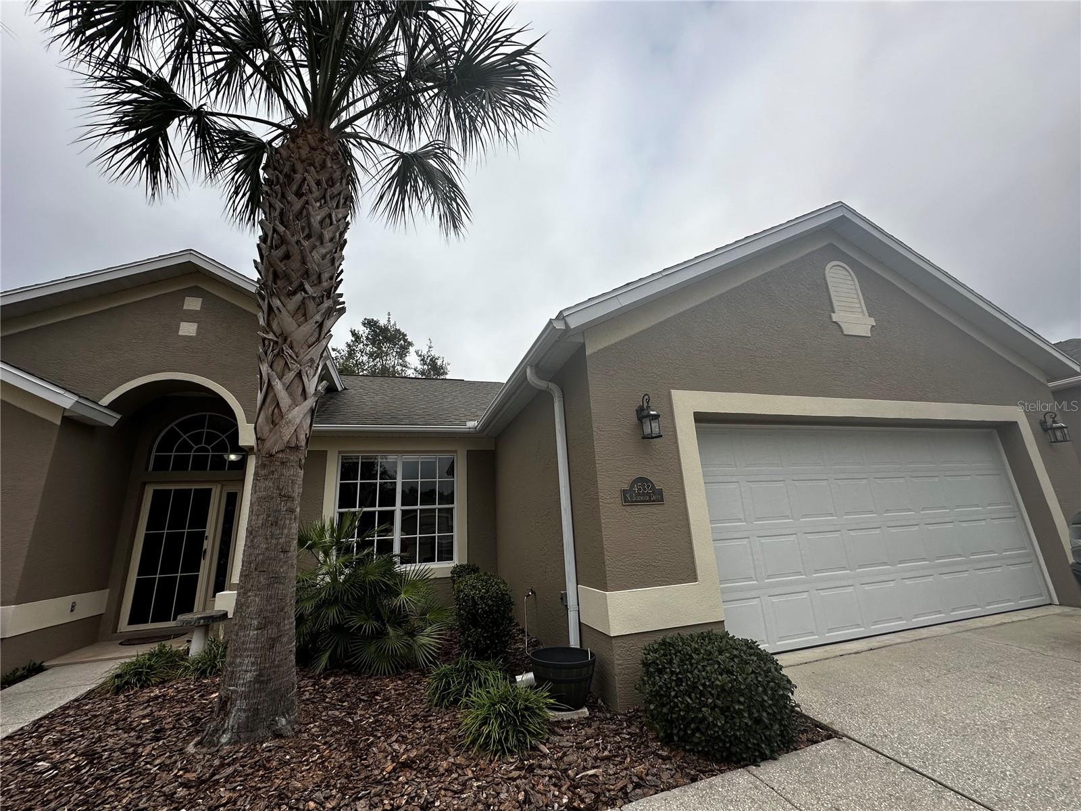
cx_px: 540
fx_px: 437
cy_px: 406
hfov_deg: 102.1
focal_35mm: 14
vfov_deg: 85.7
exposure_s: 1/2398
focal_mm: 2.22
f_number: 2.2
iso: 50
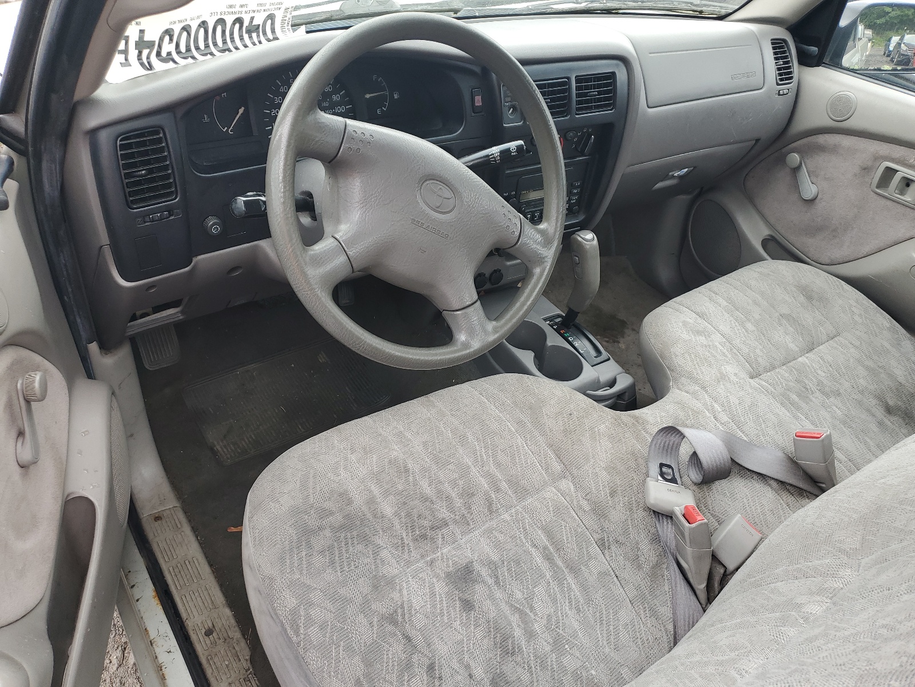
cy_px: 344
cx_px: 458
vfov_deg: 53.1
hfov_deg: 67.3
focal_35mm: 26
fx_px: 687
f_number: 1.5
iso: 50
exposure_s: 1/217
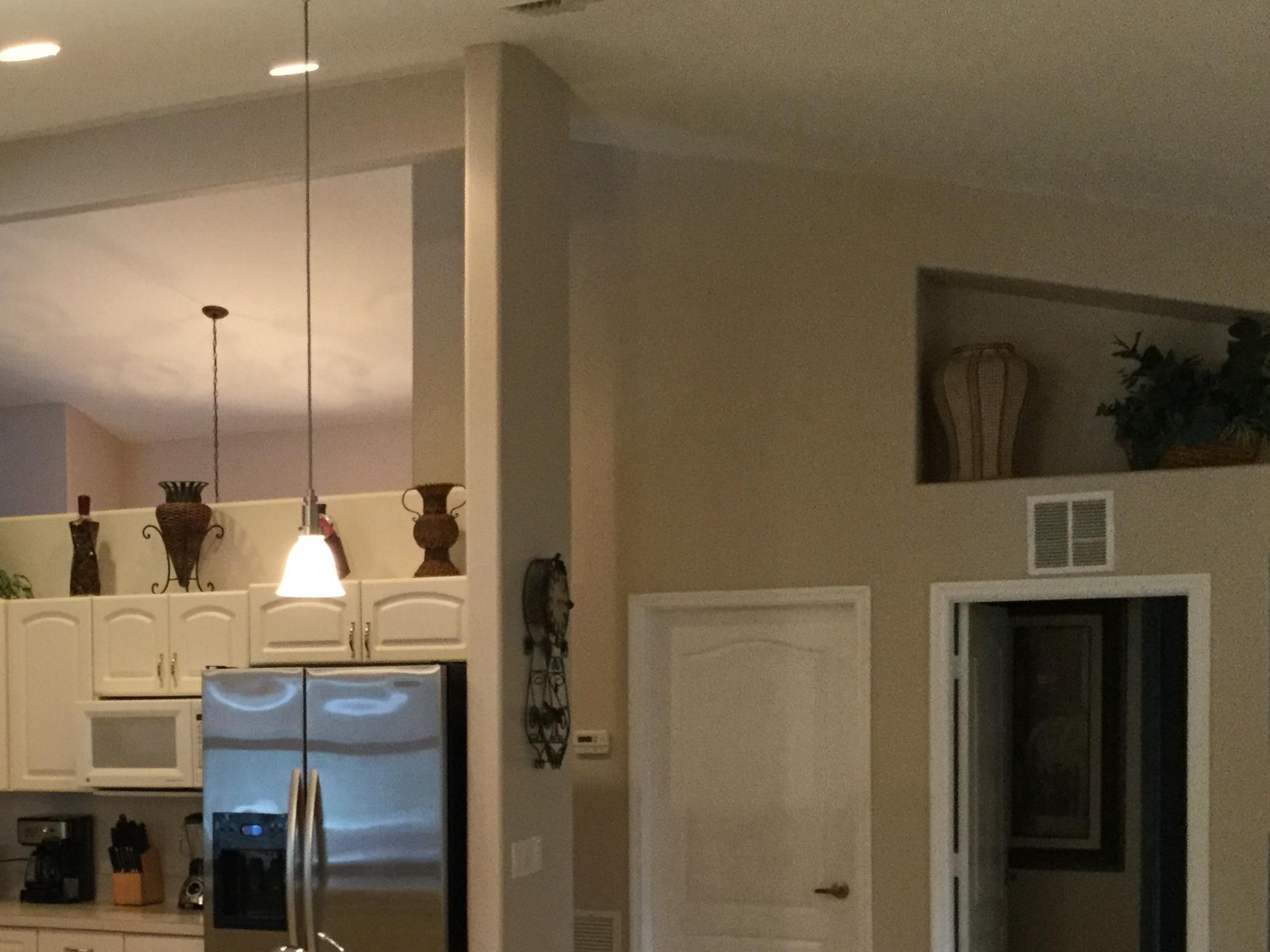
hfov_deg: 35.1
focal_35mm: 53
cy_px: 759
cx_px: 258
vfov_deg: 27.0
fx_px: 1944
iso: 160
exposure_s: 1/30
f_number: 2.4
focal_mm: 3.3
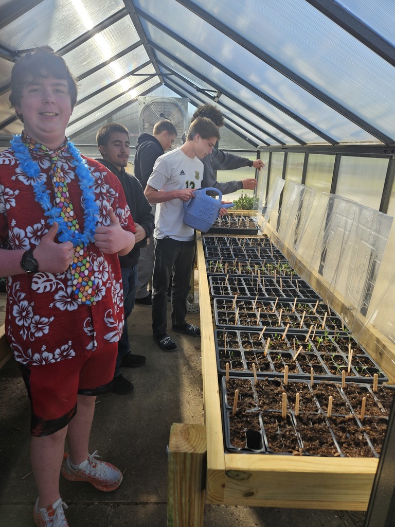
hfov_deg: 58.9
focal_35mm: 23
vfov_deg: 73.9
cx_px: 198
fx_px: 350
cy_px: 264
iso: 25
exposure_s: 1/796
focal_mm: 5.4
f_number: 1.8
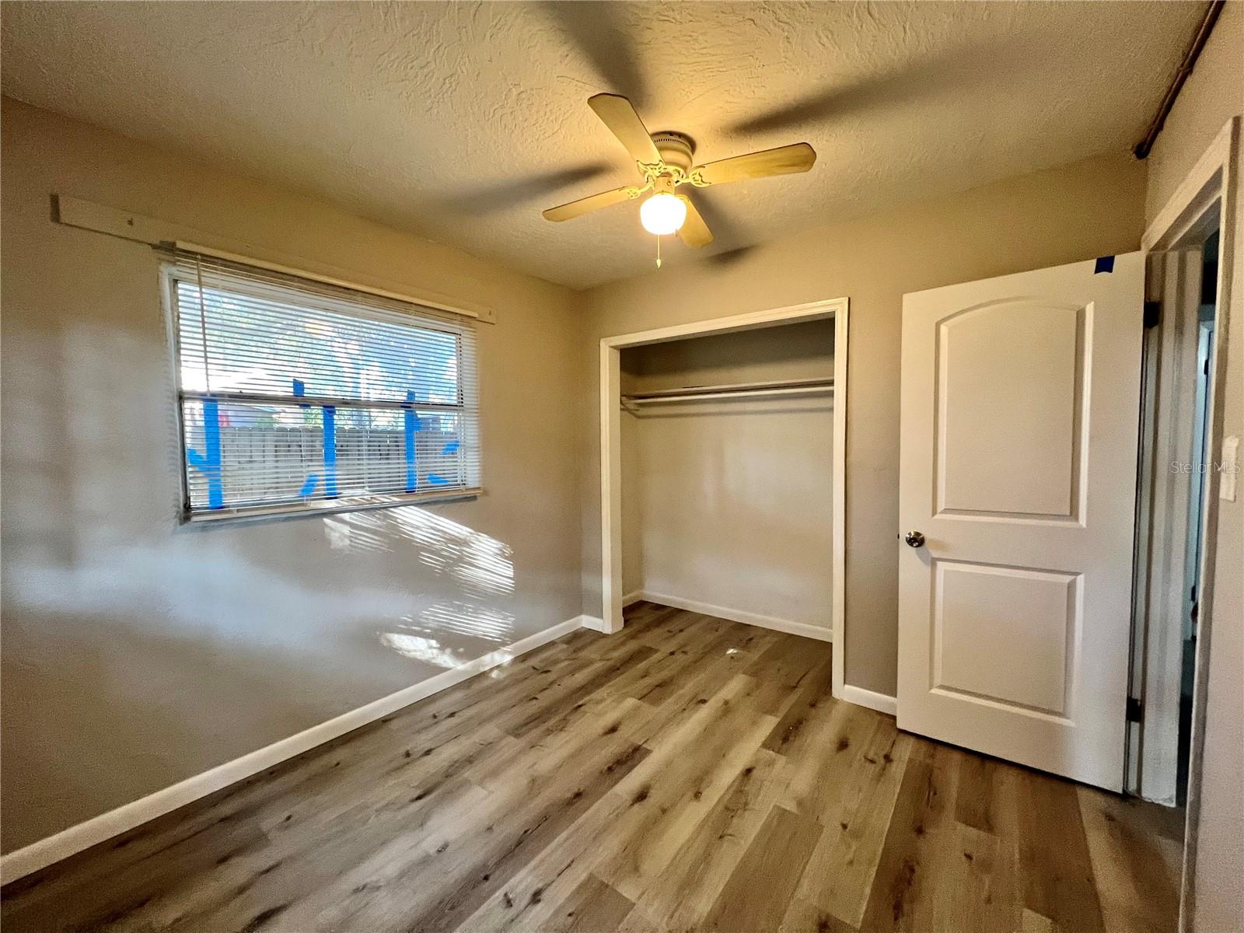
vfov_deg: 89.9
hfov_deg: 106.2
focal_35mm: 13
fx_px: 467
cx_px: 622
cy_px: 466
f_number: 1.8
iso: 250
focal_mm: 1.57
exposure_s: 1/60
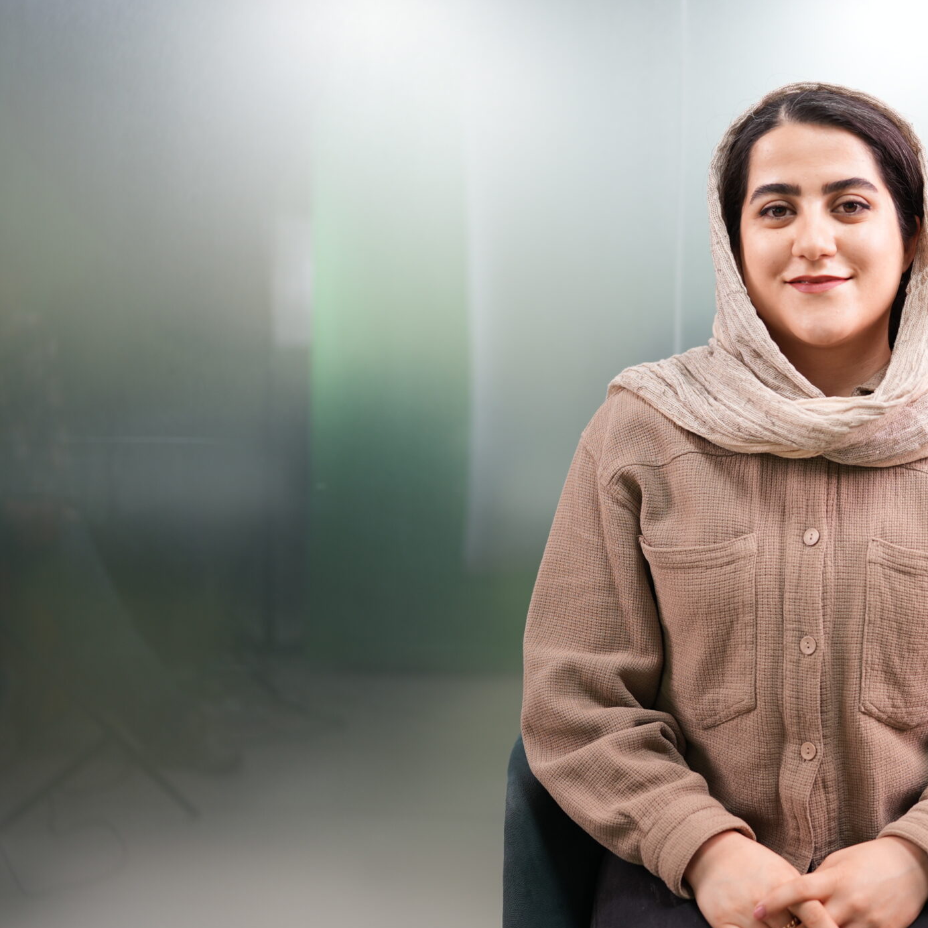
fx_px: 1668
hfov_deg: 30.0
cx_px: 803
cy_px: 427
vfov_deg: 31.1
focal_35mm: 55
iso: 100
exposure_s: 1/100
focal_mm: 35
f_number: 1.4
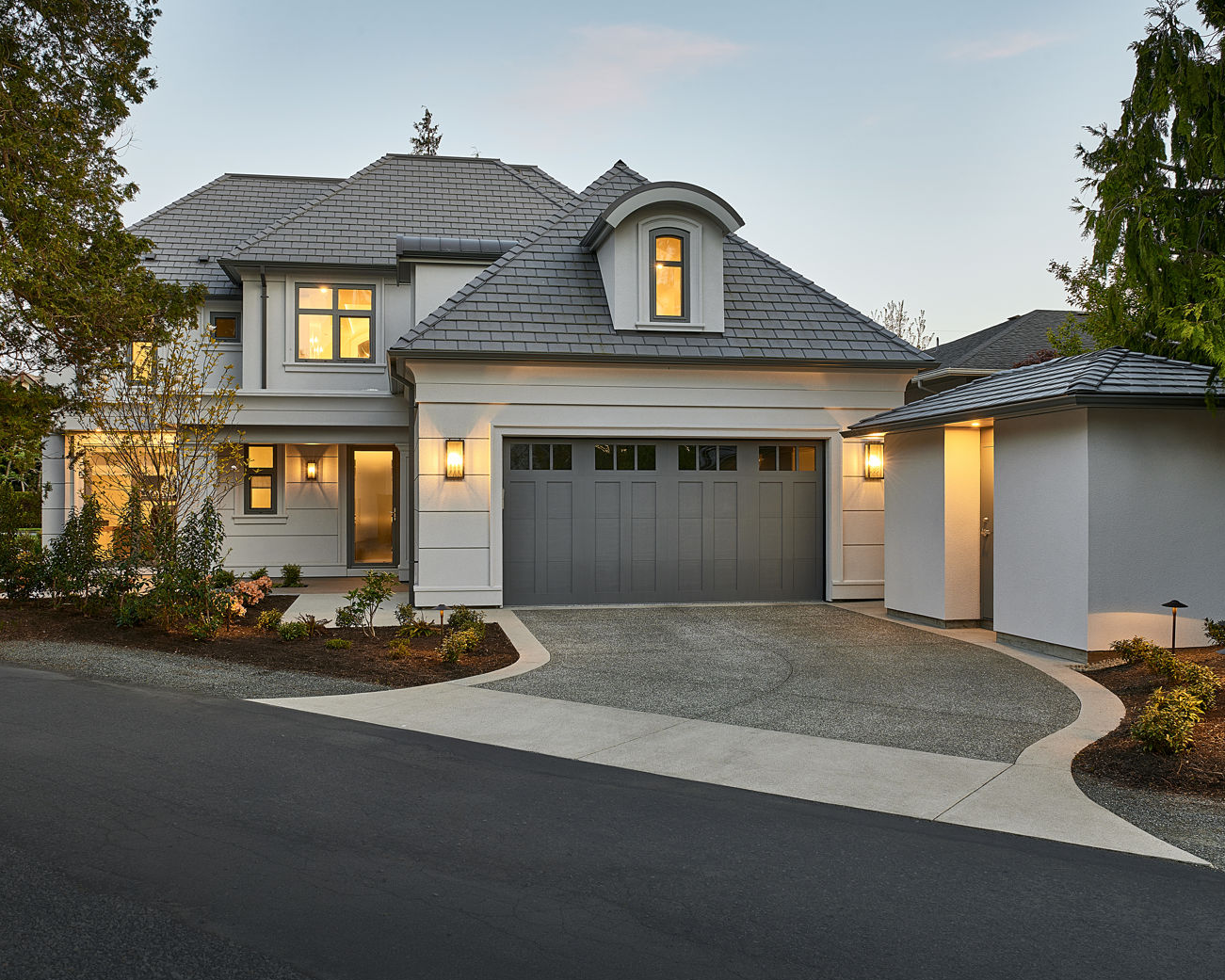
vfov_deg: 48.5
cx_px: 579
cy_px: 493
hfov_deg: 58.7
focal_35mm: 30
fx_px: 1088
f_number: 8
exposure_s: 1
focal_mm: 26
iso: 100
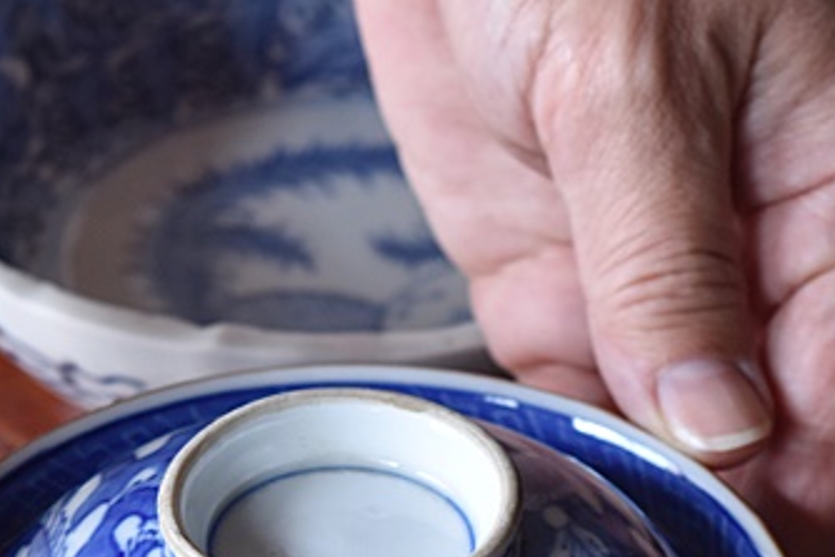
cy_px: 649
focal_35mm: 222
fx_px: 5159
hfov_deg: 9.3
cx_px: 355
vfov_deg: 6.2
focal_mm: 55
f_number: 5.6
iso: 400
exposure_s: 1/10
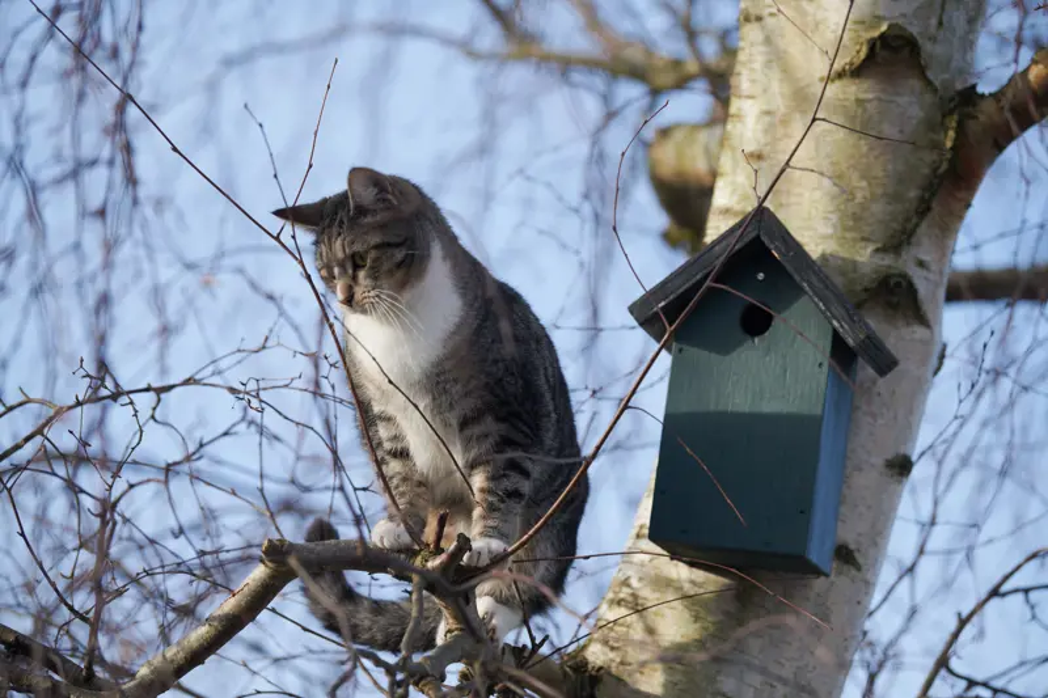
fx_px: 4365
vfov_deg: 9.1
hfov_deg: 13.7
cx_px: 524
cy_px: 349
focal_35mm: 150
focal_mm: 150
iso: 400
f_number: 3.5
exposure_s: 1/2000
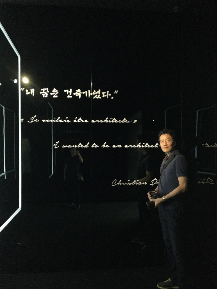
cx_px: 108
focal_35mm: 33
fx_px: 276
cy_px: 144
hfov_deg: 42.9
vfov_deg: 55.4
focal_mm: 4.12
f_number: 2.4
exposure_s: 1/15
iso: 3200
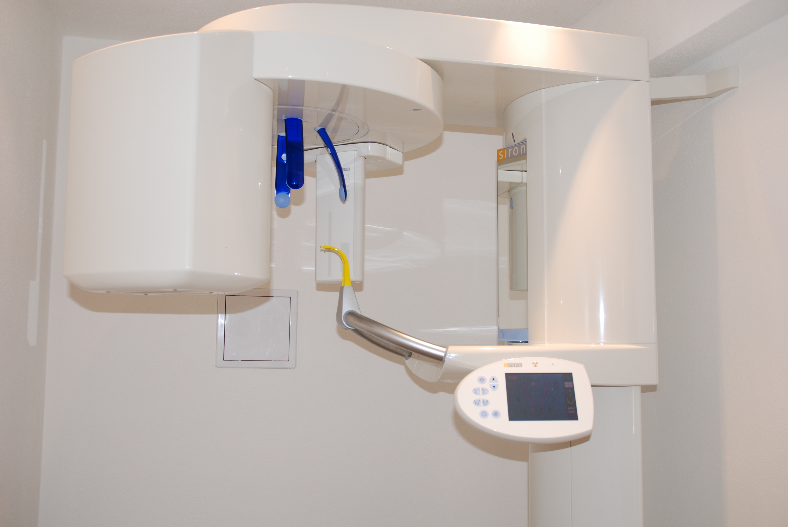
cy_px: 264
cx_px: 394
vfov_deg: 37.0
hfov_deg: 53.1
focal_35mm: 36
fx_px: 789
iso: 200
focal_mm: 24
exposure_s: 1/60
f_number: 3.8
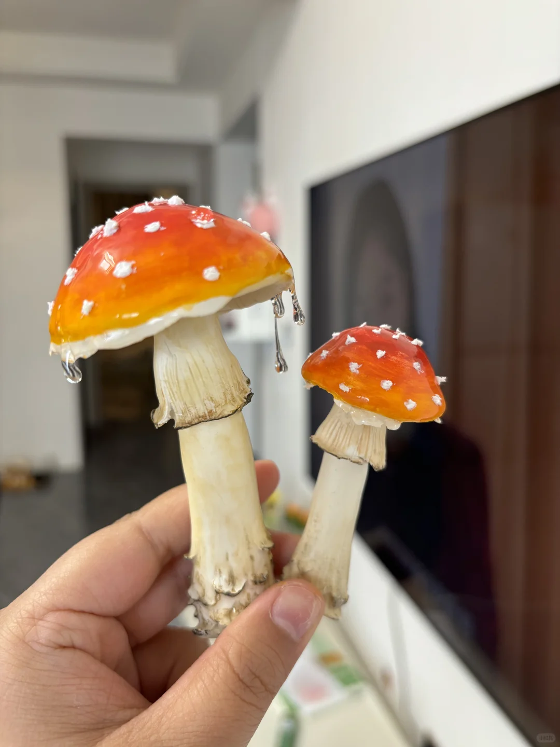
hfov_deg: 53.1
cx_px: 280
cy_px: 374
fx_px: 561
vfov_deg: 67.3
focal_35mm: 26
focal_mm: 5.96
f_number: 1.6
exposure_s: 1/121
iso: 100
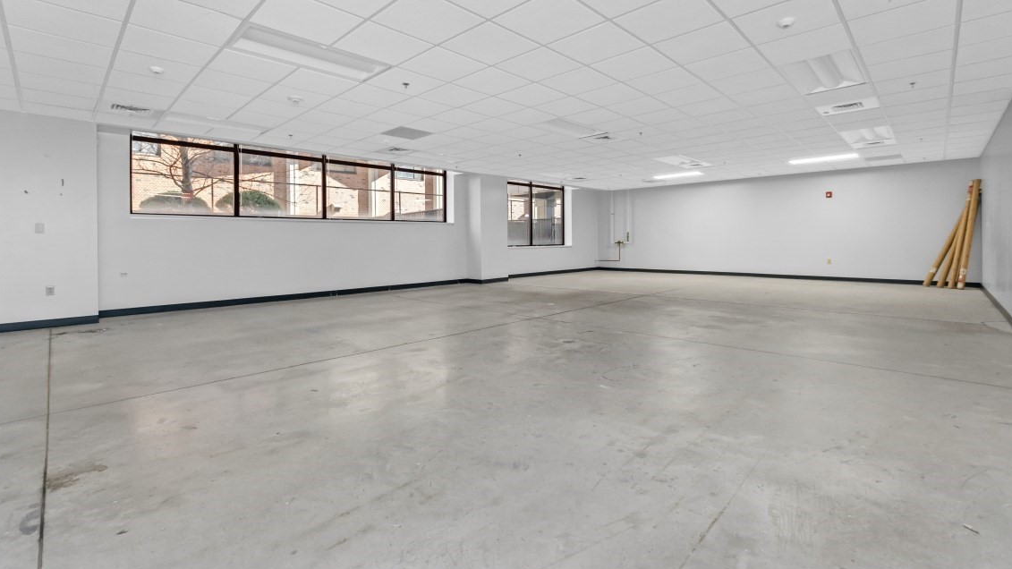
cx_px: 507
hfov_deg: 99.4
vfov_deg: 66.6
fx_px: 429
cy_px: 236
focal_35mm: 16
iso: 800
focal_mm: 10
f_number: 5
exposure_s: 1/60
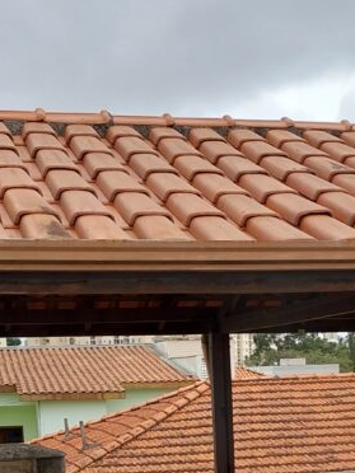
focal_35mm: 77
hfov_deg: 19.1
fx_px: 1053
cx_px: 206
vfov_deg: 23.6
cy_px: 533
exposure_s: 1/208
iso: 20
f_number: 1.8
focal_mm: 5.32
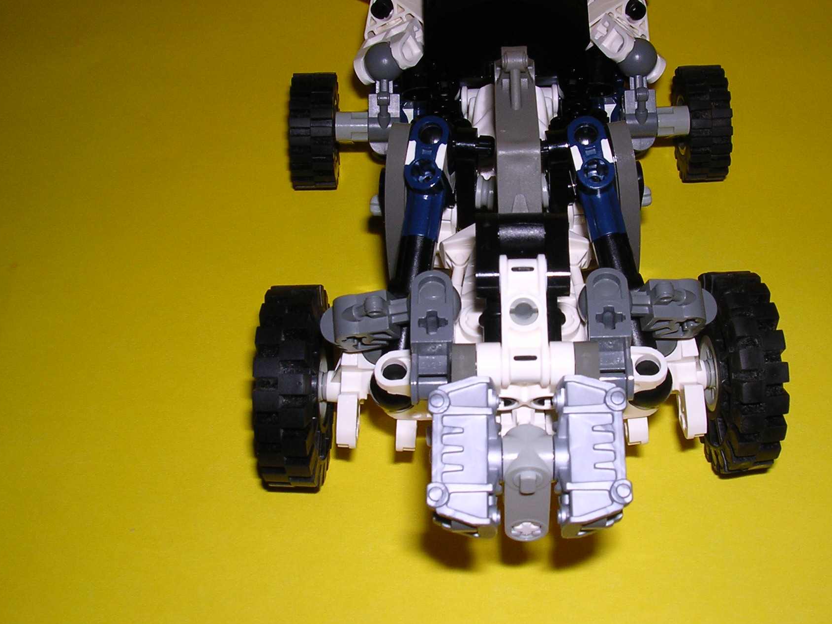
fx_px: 1106
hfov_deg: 41.1
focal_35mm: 46
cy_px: 275
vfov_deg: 31.5
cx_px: 496
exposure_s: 1/60.1
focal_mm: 5.8
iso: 100
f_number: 5.6
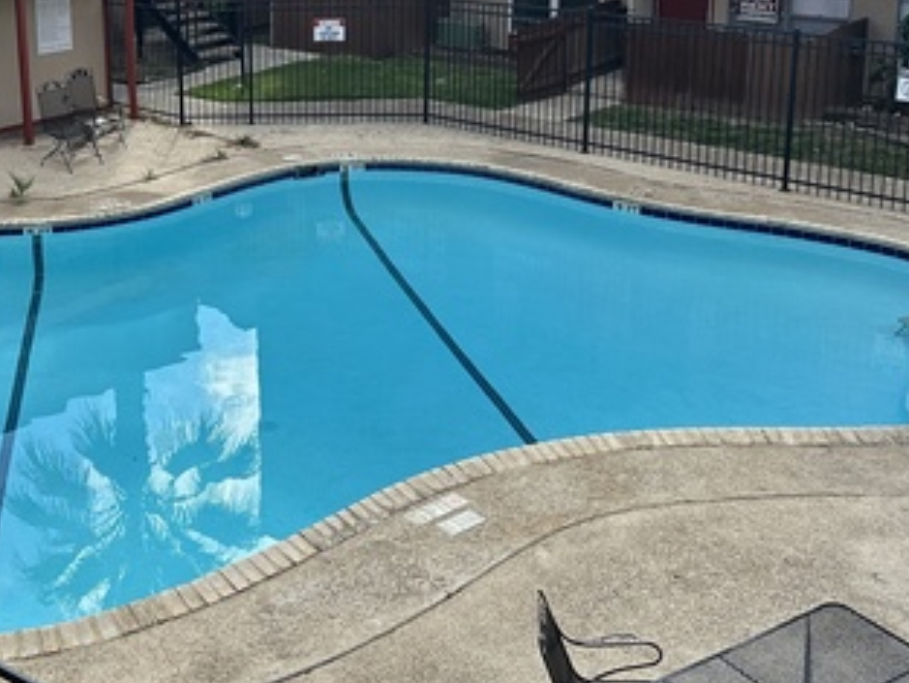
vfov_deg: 28.7
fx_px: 1287
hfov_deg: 38.0
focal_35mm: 49
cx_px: 238
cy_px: 93
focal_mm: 6.86
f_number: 1.78
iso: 80
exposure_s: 1/1812
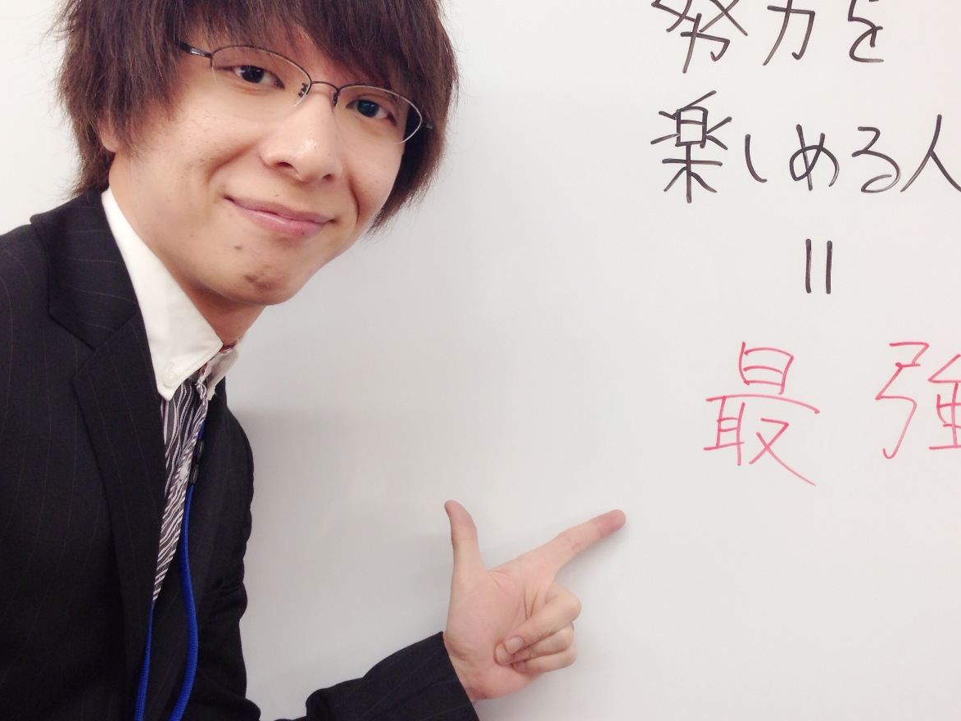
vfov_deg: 32.1
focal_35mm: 45
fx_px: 1249
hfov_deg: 41.9
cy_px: 295
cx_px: 558
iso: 64
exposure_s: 1/40
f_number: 2.4
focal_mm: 4.12
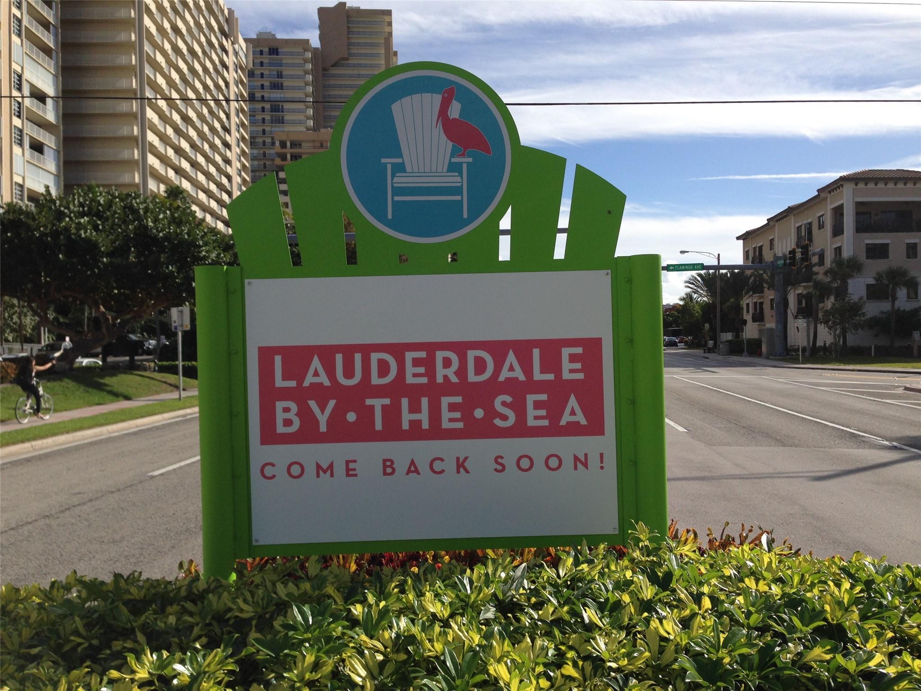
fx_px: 878
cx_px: 460
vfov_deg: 42.9
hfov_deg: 55.4
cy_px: 346
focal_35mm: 33
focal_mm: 4.12
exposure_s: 1/2169
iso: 50
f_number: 2.4
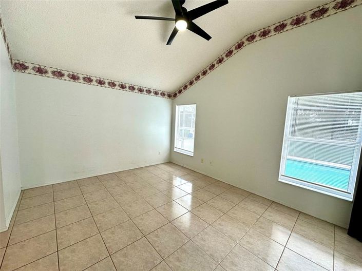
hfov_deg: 102.1
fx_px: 146
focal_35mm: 14
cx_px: 181
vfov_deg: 85.6
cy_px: 136
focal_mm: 2.22
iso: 125
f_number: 2.2
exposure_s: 1/120
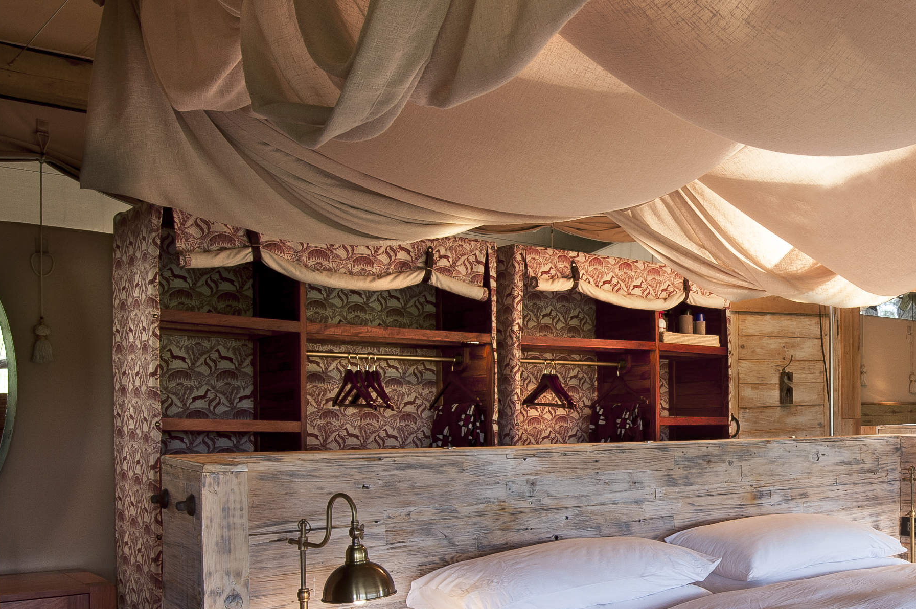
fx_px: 966
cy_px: 420
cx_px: 829
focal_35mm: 38
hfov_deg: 45.8
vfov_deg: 34.6
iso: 200
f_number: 9.5
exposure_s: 1/8
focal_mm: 16
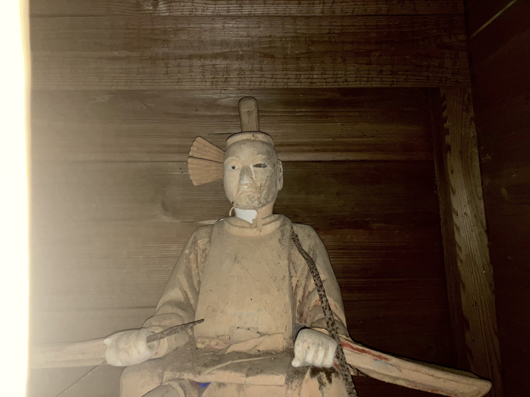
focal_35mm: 28
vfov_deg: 49.7
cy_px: 198
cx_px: 265
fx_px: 429
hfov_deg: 63.4
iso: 40
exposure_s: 1/4
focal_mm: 3.99
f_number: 1.8
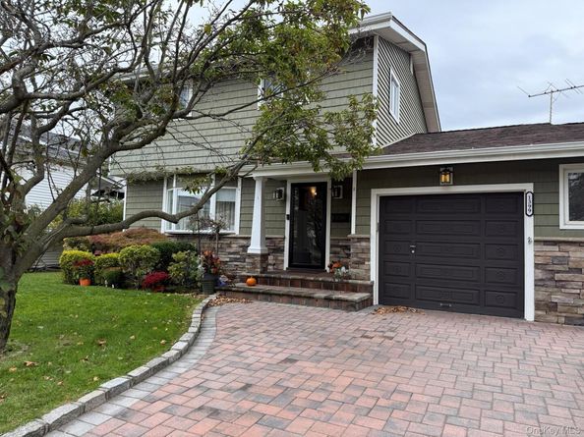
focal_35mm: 24
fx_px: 405
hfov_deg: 71.6
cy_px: 218
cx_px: 292
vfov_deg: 56.8
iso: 100
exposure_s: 1/780
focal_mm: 6.76
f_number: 1.78
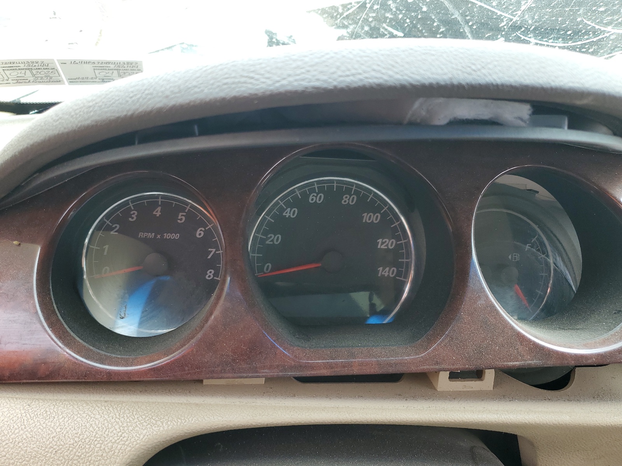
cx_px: 311
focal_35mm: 26
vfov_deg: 53.1
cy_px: 233
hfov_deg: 67.3
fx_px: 467
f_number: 1.5
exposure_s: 1/122
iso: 50
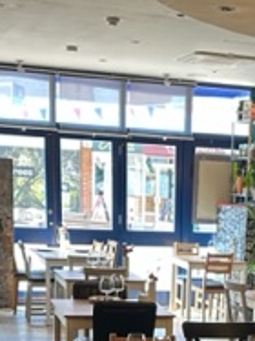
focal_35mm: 82
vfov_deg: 22.2
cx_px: 222
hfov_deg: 17.7
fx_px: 806
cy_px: 398
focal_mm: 6.86
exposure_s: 1/100
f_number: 1.78
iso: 160
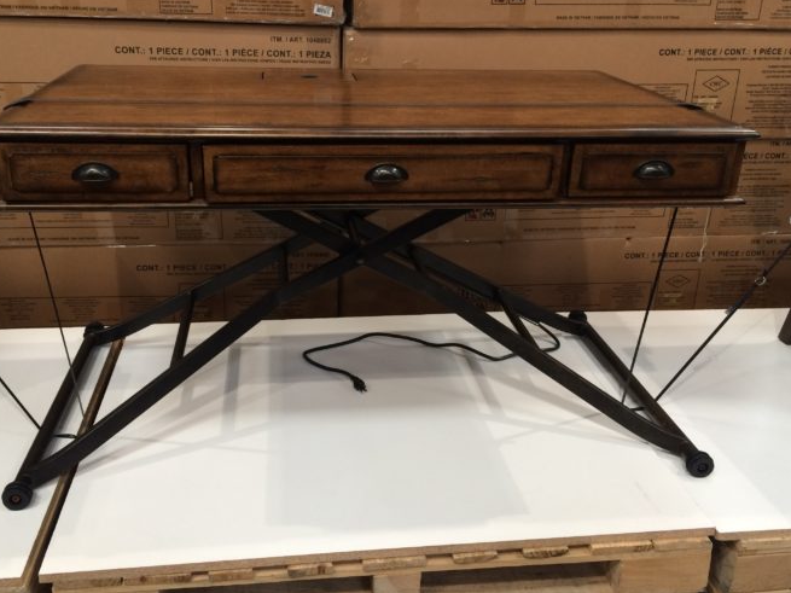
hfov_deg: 53.9
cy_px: 267
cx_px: 368
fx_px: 777
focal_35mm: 34
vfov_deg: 41.7
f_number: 2.2
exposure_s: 1/30
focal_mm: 4.15
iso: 50
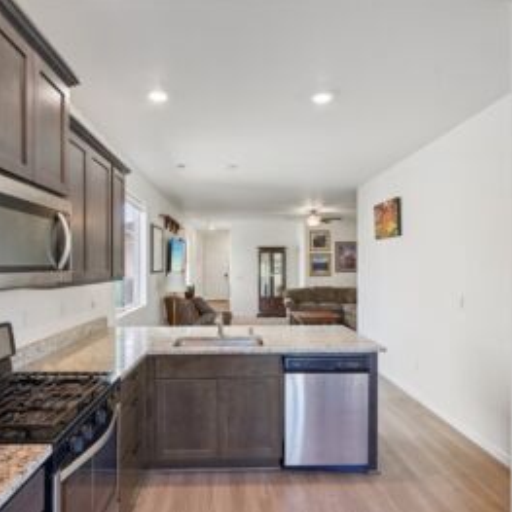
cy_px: 256
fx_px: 368
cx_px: 247
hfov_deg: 69.6
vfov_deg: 69.6
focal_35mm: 22
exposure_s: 1/20
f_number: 8
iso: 400
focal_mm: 17
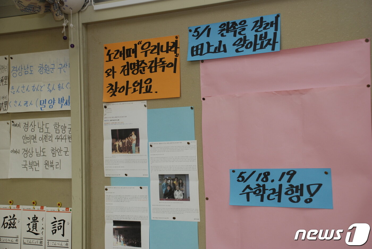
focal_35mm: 48
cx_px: 186
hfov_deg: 41.1
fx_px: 497
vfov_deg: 28.1
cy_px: 124
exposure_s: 1/100
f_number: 4.5
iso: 320
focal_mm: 32
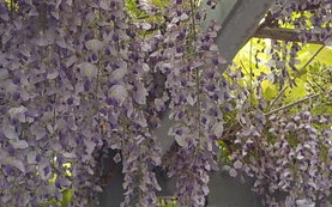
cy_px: 5
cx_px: 191
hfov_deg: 21.2
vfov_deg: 13.2
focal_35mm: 98
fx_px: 887
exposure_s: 1/100
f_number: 3.3
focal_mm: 4.1
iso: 125
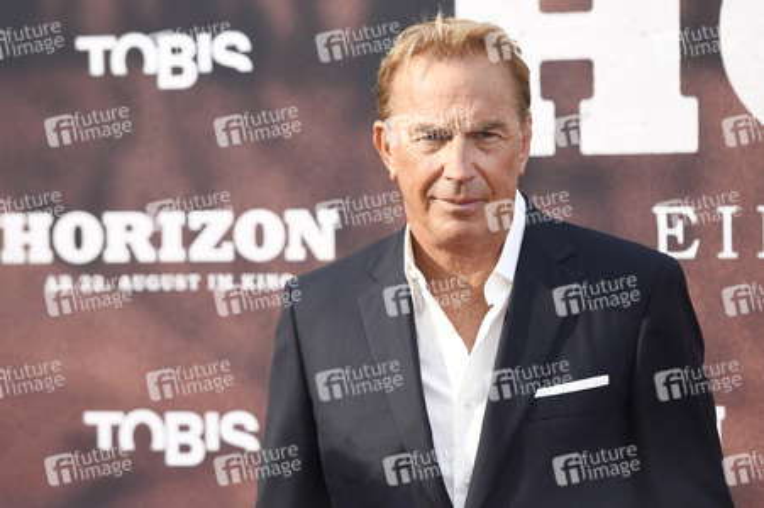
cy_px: 254
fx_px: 3605
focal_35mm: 170
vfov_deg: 8.1
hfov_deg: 12.1
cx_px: 382
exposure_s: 1/1250
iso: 640
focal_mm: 170
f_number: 3.5
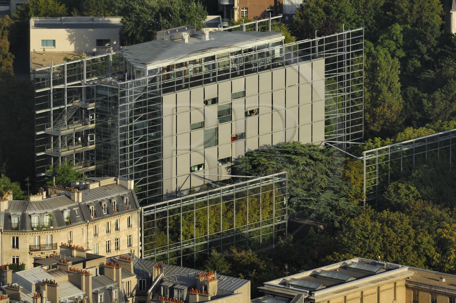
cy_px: 152
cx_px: 228
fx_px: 5692
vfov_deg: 3.0
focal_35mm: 450
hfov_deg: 4.6
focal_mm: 300
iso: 100
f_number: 4.8
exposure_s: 1/640
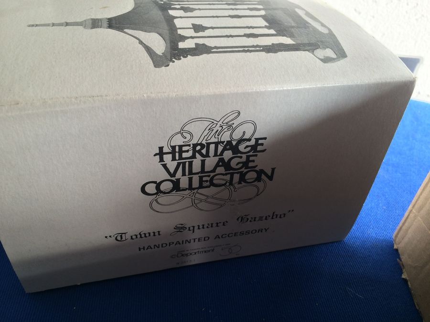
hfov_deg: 61.7
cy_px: 161
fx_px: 360
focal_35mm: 29
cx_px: 215
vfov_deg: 48.2
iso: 50
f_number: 2.2
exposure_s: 1/120
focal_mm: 4.15
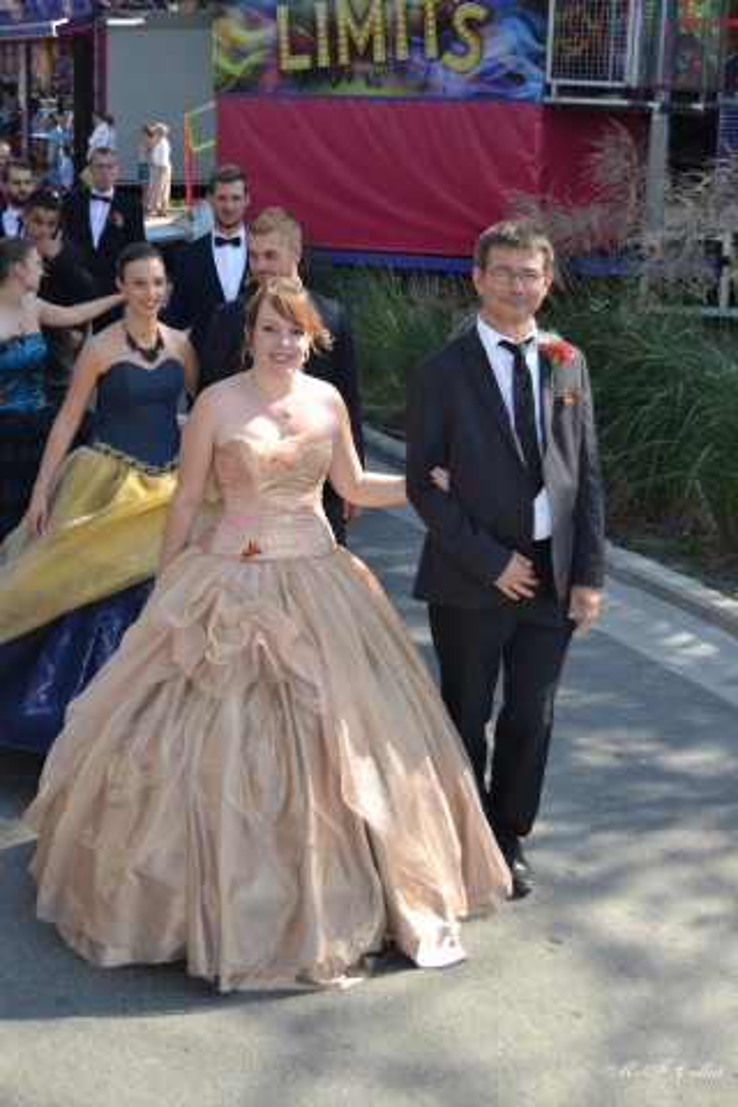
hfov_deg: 23.8
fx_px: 1753
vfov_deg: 35.1
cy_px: 554
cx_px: 369
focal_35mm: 57
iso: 100
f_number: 4.8
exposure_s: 1/200
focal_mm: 38
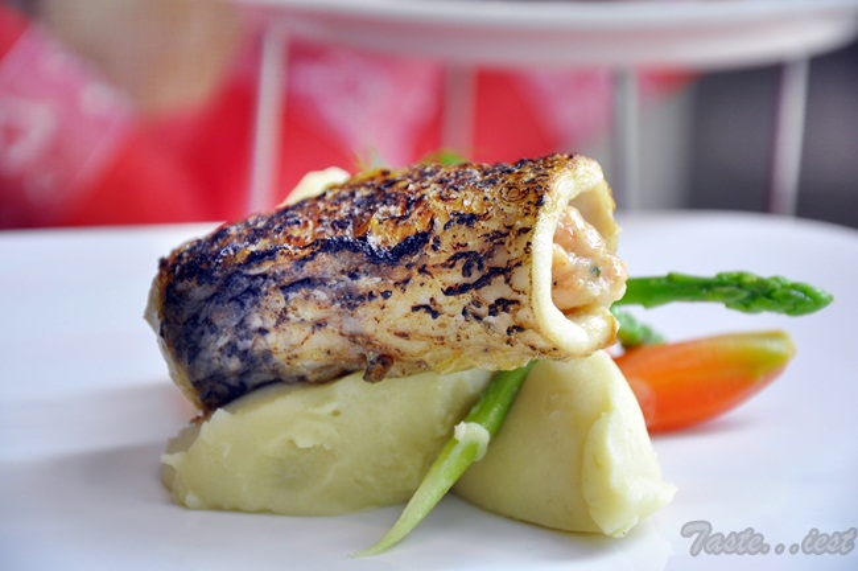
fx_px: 3750
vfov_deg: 8.7
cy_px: 286
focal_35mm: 158
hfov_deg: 13.1
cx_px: 429
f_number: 5.6
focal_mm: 105
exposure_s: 1/60
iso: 400
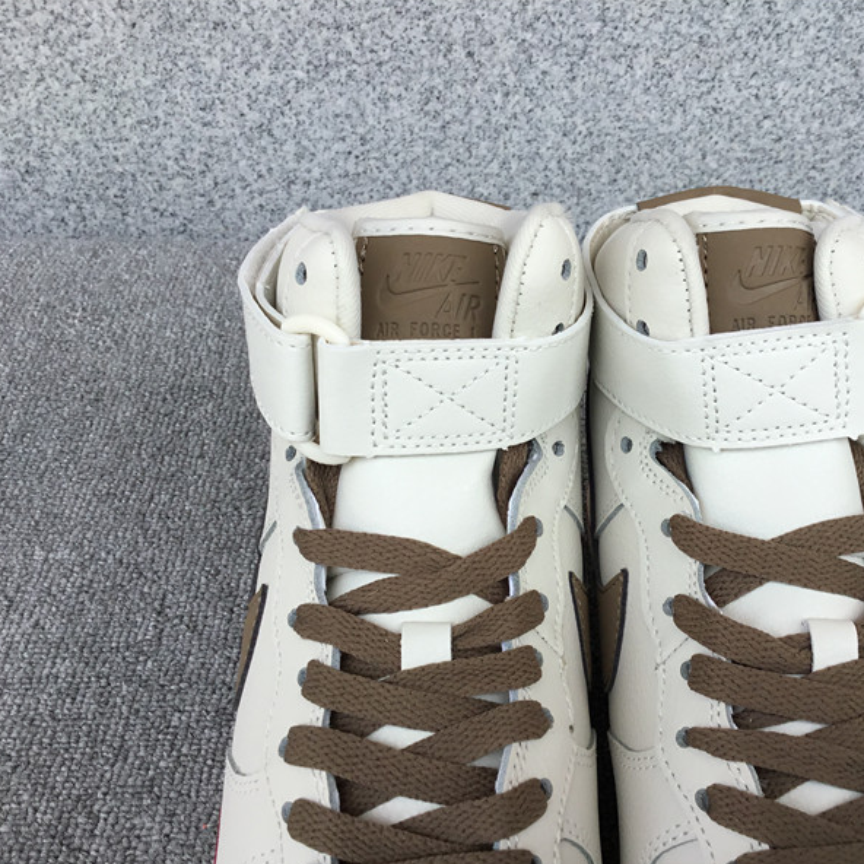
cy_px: 435
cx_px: 553
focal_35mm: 37
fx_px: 1045
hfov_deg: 44.5
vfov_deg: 44.9
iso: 25
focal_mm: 3.3
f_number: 2.4
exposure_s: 1/783
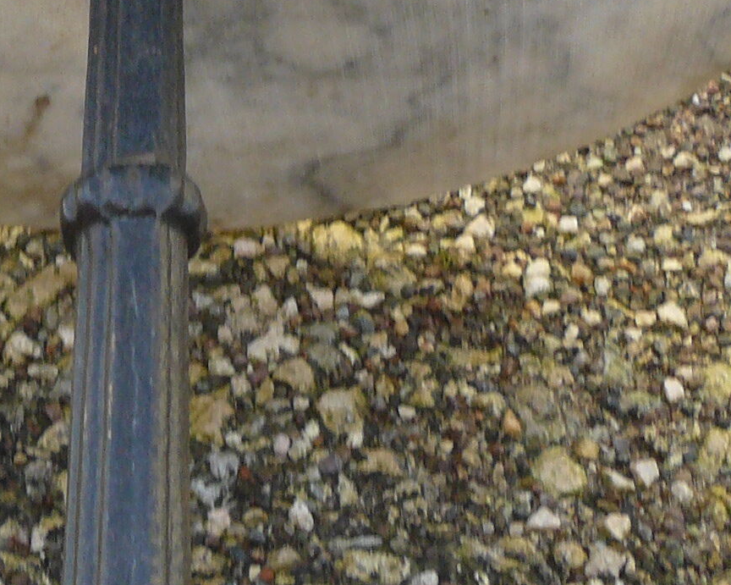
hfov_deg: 15.3
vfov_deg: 11.8
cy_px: -284
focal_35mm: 125
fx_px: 2704
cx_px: 161
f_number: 4
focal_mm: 6
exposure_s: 1/100
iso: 100
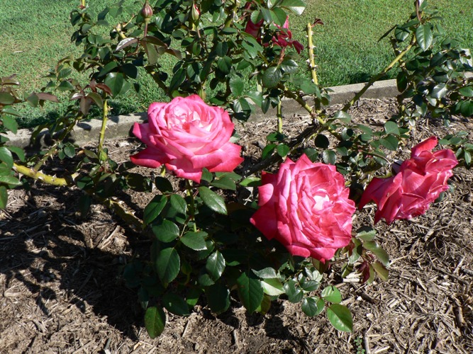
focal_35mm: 36
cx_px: 236
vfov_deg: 39.6
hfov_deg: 51.4
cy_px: 177
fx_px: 492
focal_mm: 6
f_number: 4.5
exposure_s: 1/400
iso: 80
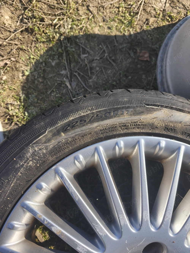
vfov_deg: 73.9
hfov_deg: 58.9
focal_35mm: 23
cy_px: 126
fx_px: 168
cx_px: 95
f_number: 1.65
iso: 50
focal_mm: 6.18
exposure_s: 1/206
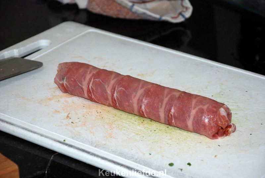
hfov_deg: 14.4
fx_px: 1050
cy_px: 89
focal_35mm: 142
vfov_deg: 9.7
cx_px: 132
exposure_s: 1/60
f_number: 5.6
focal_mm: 95
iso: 160
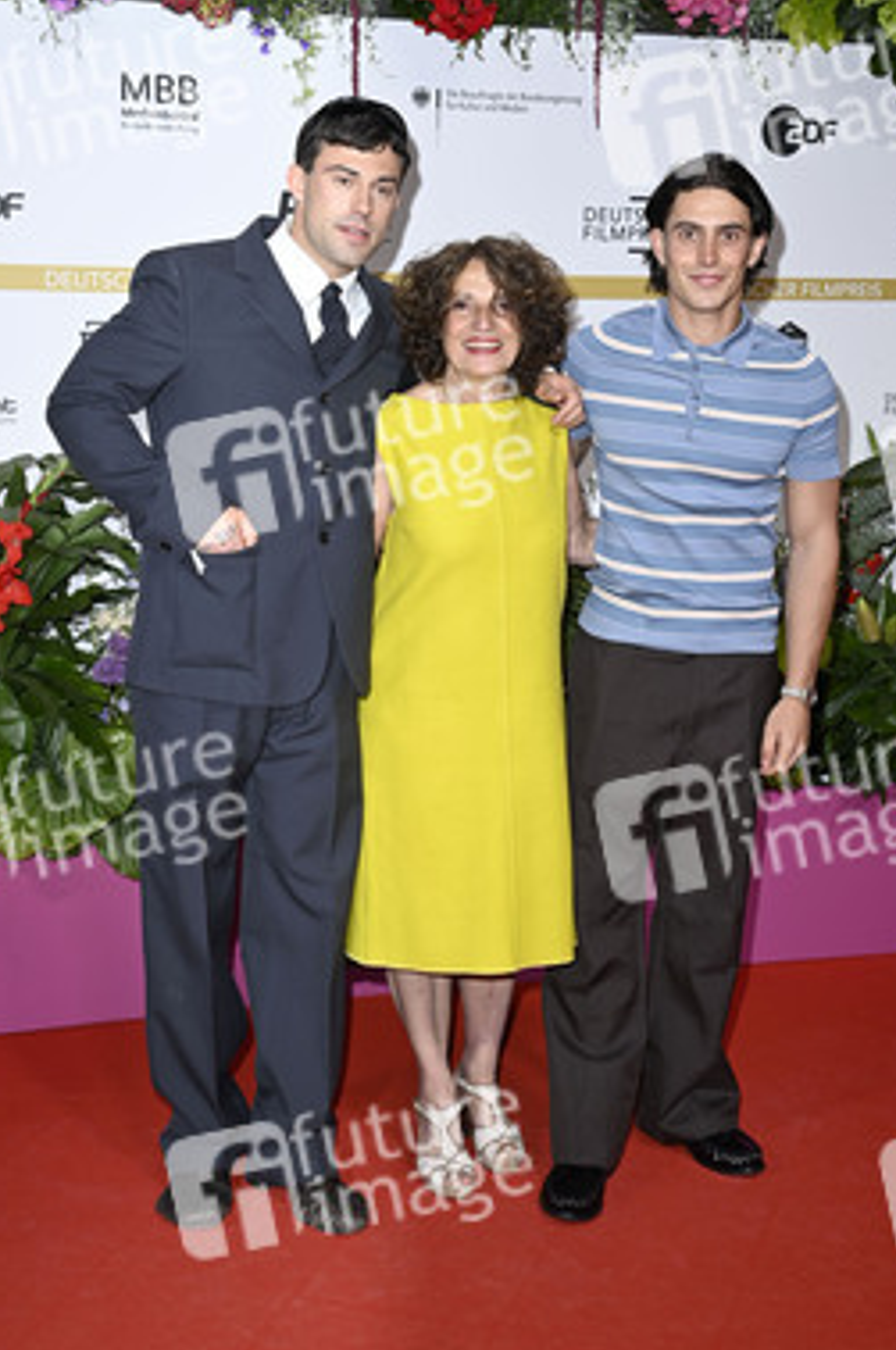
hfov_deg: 24.6
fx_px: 2059
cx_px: 453
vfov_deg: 36.3
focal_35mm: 55
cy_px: 639
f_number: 6.3
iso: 640
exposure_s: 1/250
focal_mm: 52
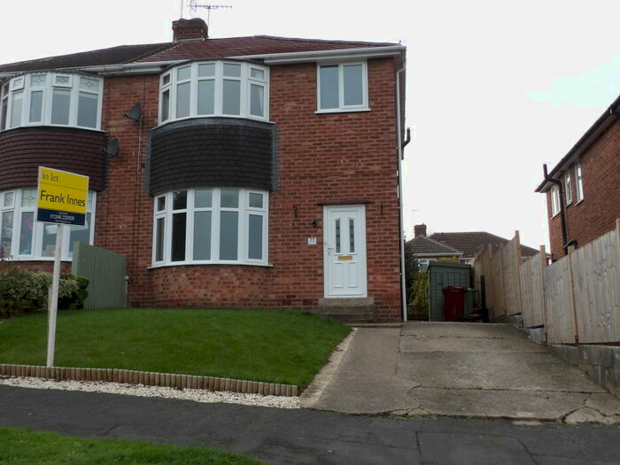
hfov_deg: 54.0
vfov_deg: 41.8
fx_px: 609
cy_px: 232
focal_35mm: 34
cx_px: 310
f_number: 4.5
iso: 100
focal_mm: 6.2
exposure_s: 1/128
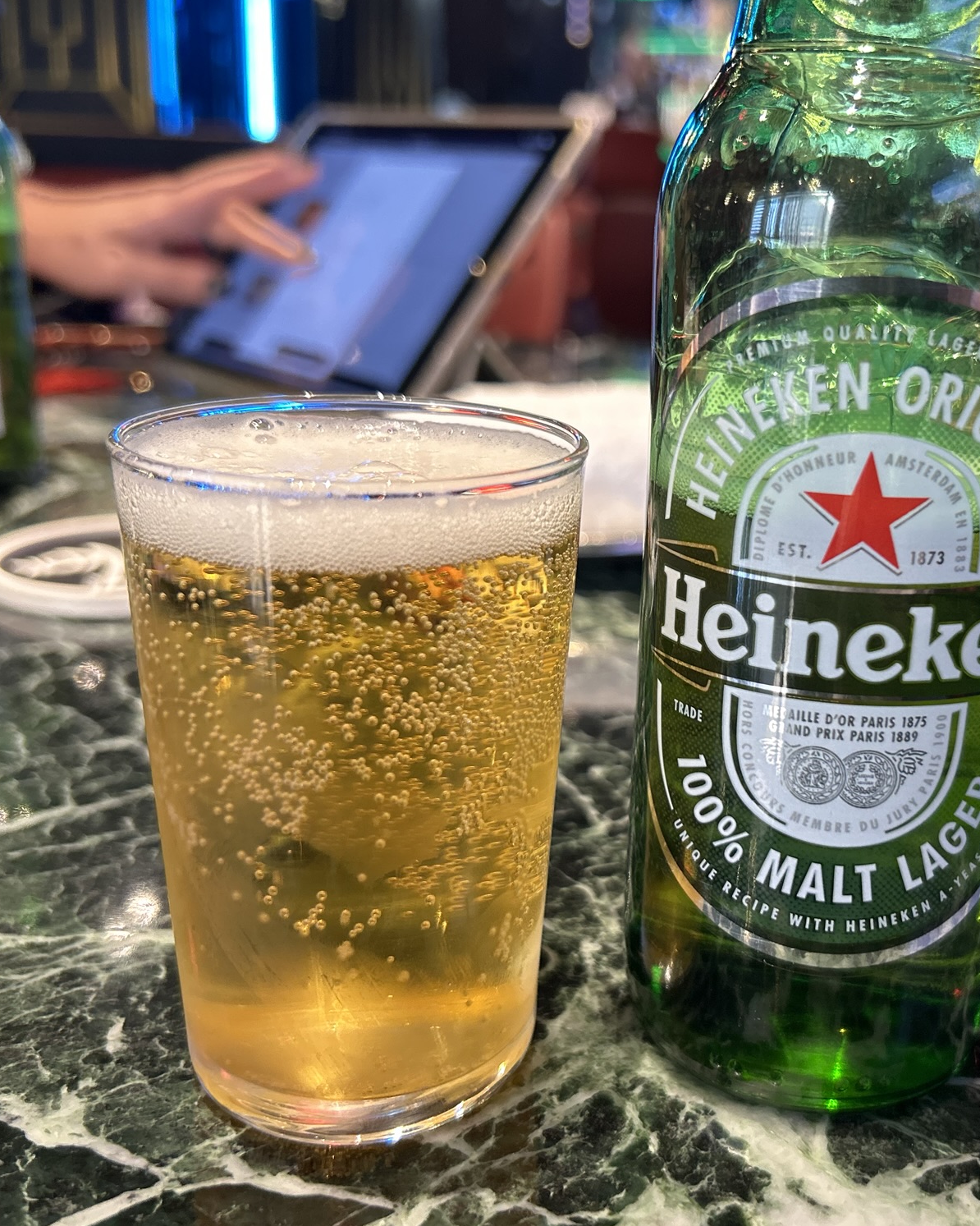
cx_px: 644
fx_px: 1233
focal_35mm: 34
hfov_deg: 42.8
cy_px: 612
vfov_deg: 52.9
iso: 200
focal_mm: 5.7
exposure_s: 1/50
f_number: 1.5
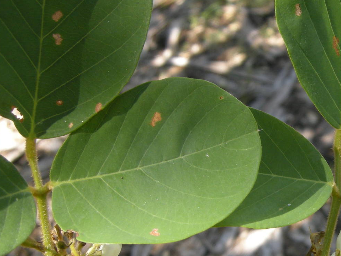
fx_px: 837
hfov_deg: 22.2
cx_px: 338
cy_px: 196
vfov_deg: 17.3
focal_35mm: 85
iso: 64
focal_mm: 7.5
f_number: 3.8
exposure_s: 1/110
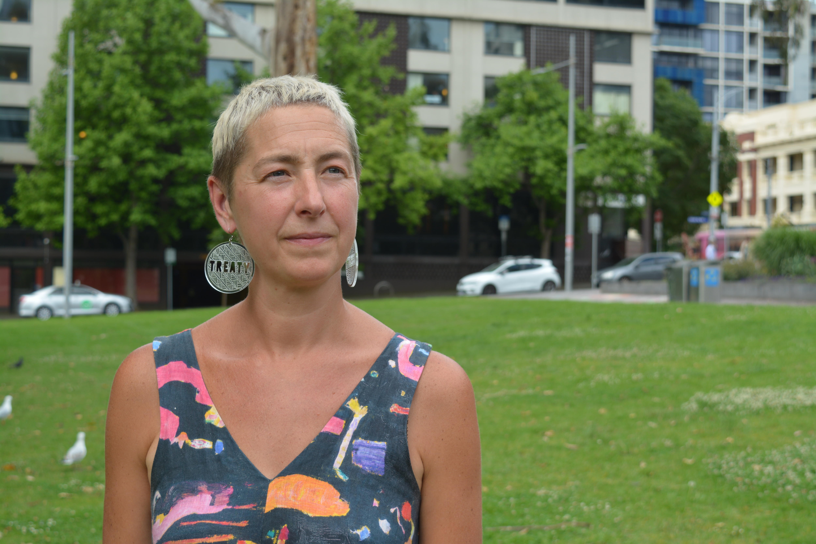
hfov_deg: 35.1
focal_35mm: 57
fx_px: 1292
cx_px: 408
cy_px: 272
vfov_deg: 23.8
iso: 100
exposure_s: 1/100
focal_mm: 38
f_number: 6.3
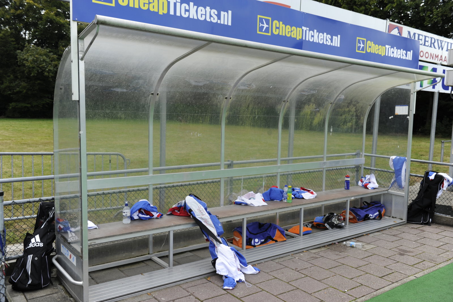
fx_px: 402
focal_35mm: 32
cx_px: 226
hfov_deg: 58.7
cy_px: 151
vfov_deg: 41.1
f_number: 4.5
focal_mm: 32
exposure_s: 1/1250
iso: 400
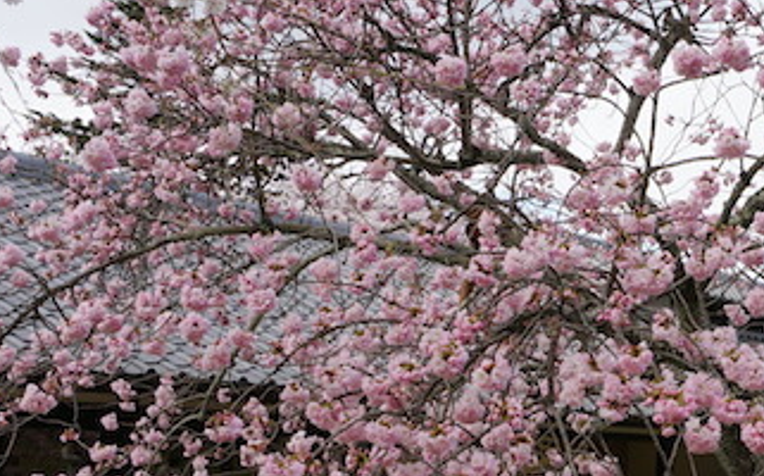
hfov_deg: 31.4
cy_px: 331
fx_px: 1269
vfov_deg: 21.1
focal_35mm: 61
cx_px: 731
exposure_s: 1/80
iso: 100
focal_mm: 16
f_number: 10
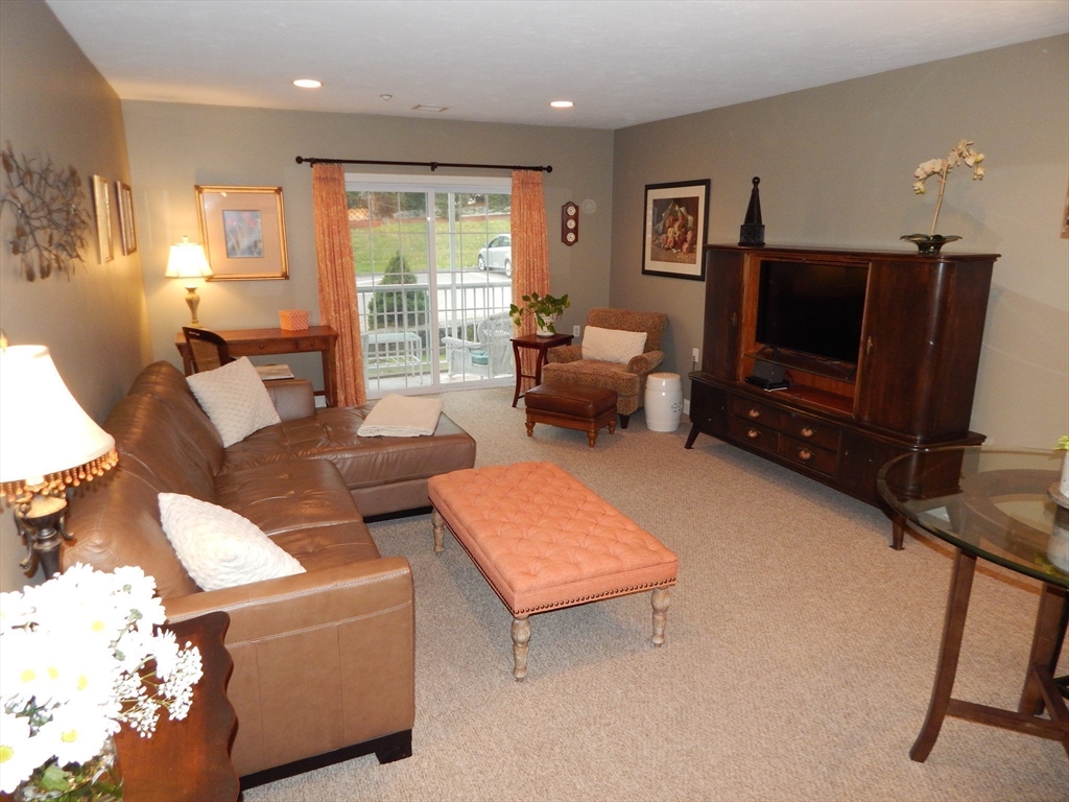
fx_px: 679
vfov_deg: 61.1
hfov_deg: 76.4
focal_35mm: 22
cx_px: 534
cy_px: 401
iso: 280
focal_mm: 4
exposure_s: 1/30
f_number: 3
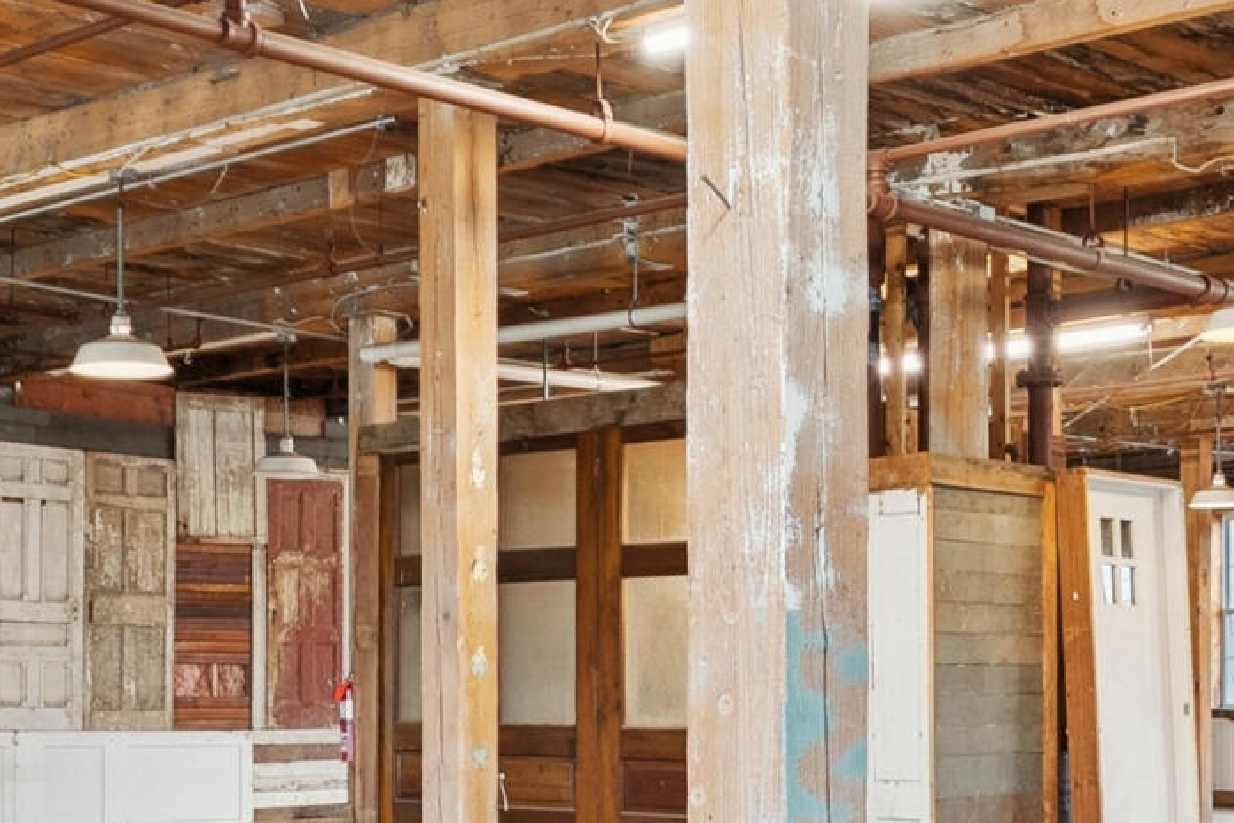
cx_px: 606
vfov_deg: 19.5
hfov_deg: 29.2
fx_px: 2365
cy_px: 700
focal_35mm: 69
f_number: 7.1
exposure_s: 1/5
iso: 320
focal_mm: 16
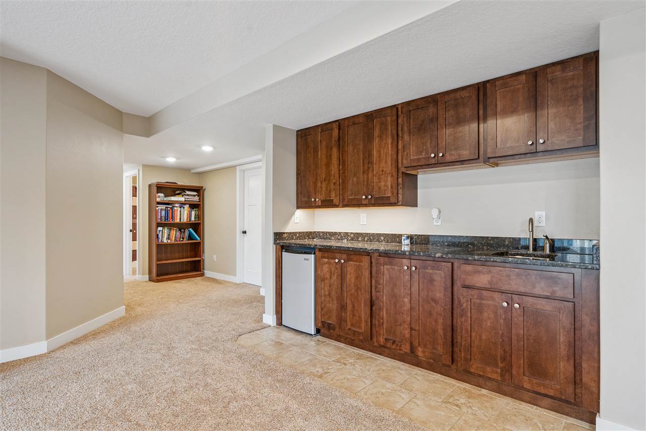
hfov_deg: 90.0
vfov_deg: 67.4
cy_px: 216
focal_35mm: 18
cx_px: 323
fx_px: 323
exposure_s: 1/4
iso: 400
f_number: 8
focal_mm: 18
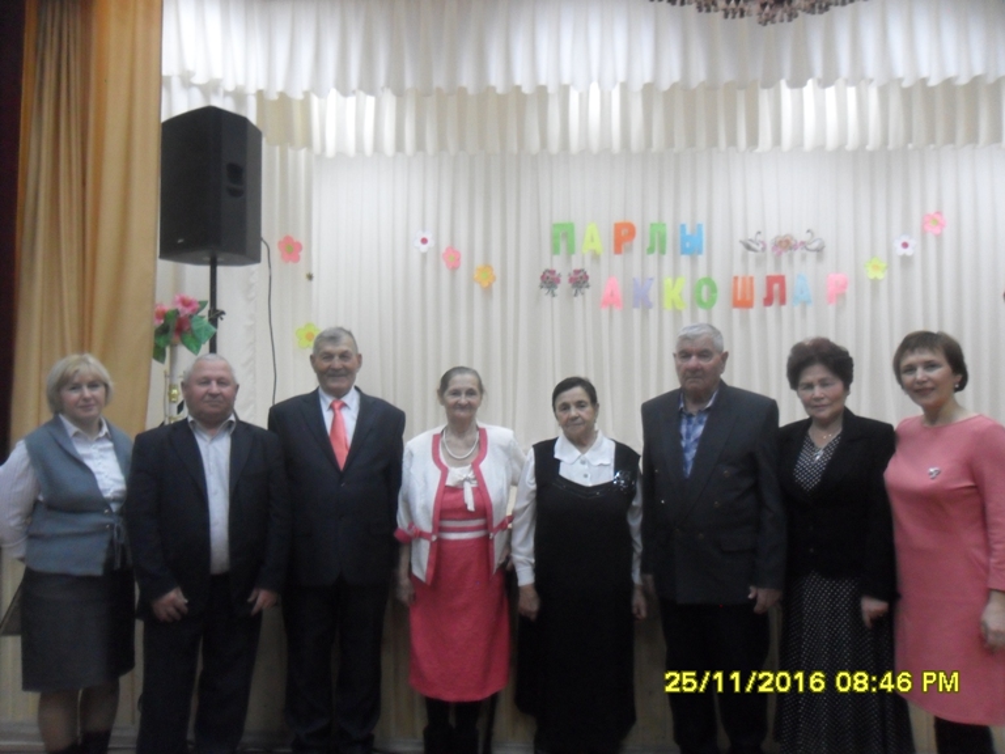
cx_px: 502
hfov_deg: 65.3
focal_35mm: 27
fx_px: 784
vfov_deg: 51.4
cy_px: 377
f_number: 3.5
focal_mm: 4.9
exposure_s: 1/30
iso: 320
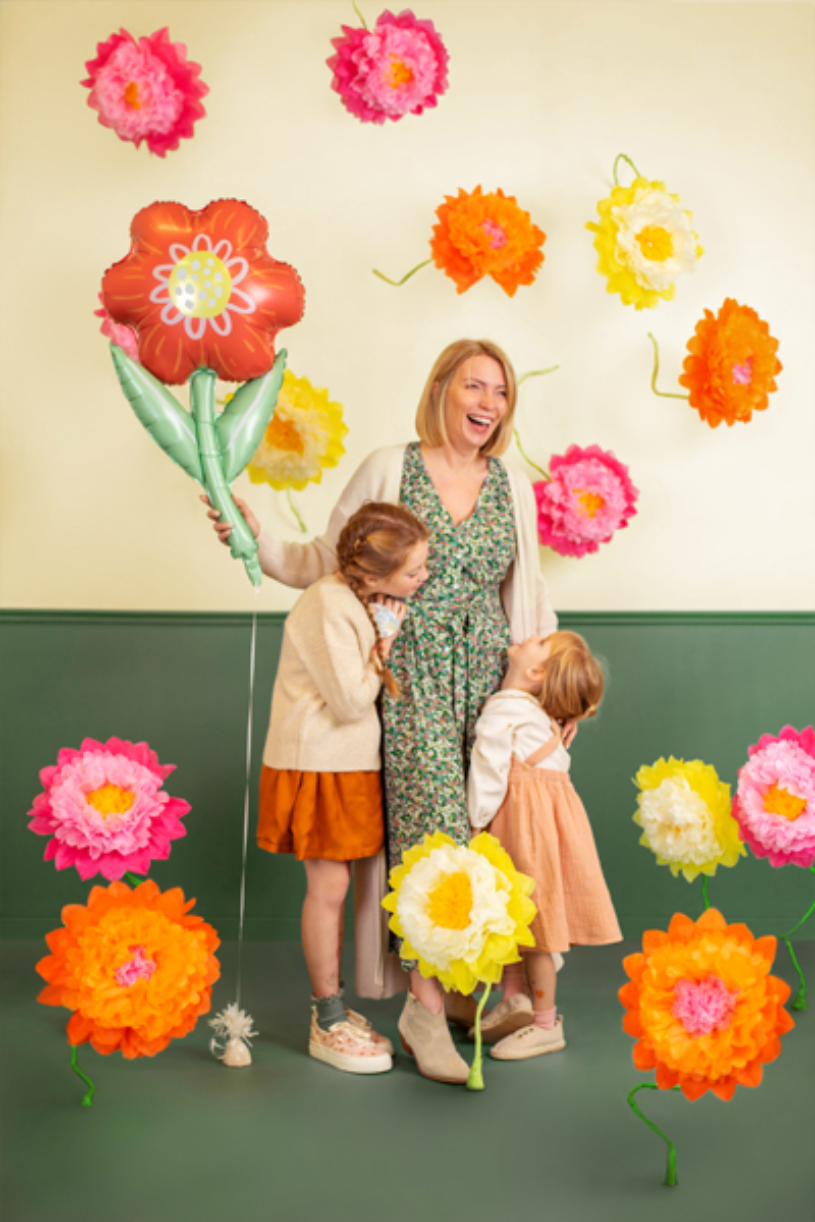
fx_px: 1698
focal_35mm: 50
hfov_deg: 27.0
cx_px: 408
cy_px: 611
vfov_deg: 39.6
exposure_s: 1/50
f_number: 2
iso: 100
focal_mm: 50
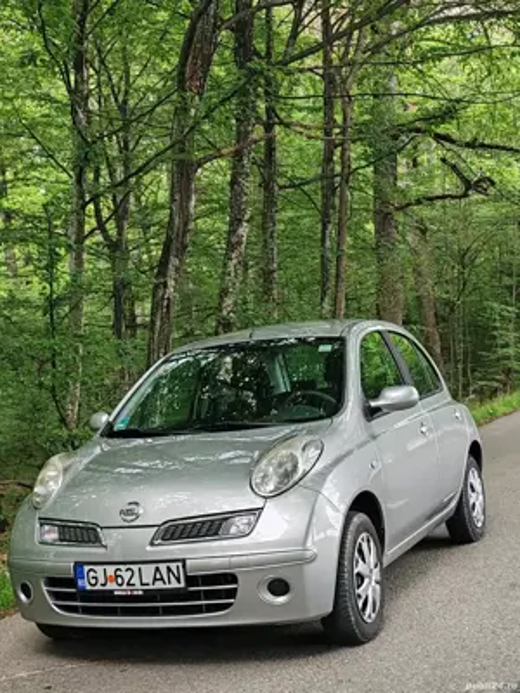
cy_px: 346
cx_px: 260
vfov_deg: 36.2
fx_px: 1062
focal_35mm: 53
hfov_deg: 27.5
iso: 80
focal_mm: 6.12
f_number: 1.9
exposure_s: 1/100
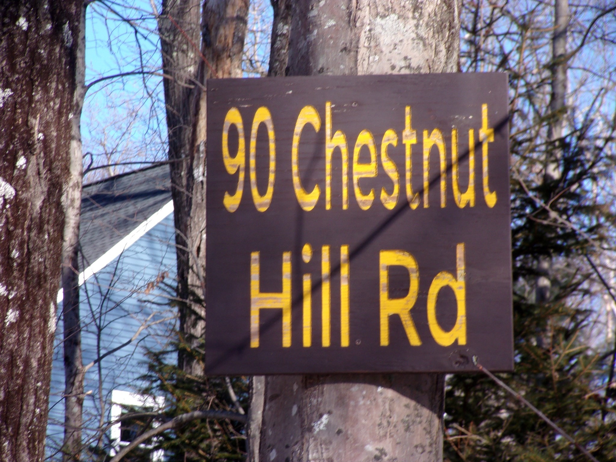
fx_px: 2527
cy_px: 231
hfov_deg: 13.9
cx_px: 308
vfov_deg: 10.4
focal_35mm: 142
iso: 80
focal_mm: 25.5
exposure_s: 1/105
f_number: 6.3
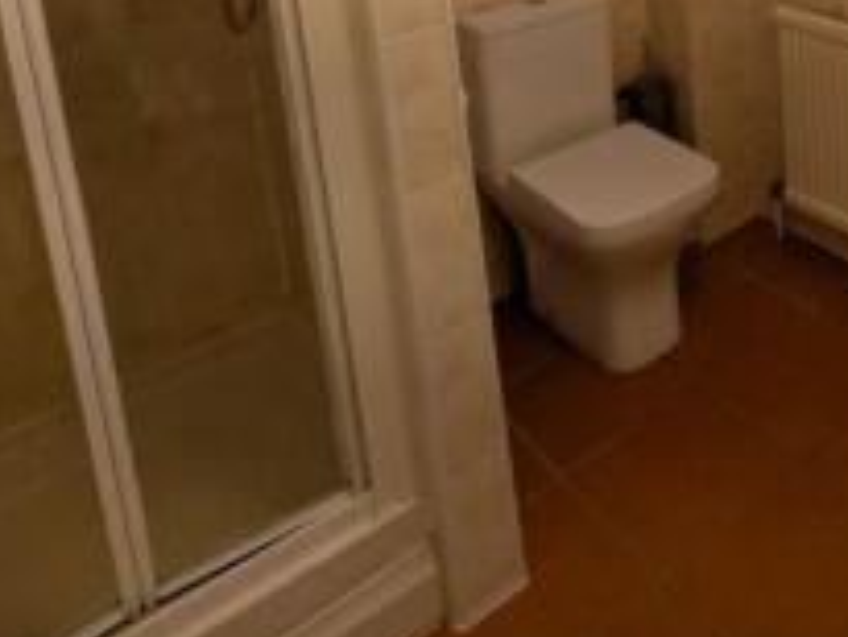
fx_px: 833
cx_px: 852
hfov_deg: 45.4
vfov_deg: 33.9
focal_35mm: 34
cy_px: -126
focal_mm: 2.02
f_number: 1.7
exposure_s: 1/292
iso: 69
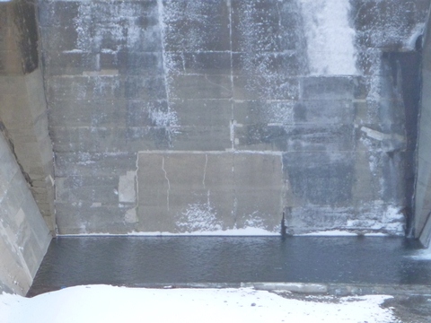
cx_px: 216
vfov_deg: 7.4
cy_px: 162
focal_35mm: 200
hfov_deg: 9.9
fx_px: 2490
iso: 400
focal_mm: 22.8
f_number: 5.9
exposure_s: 1/80
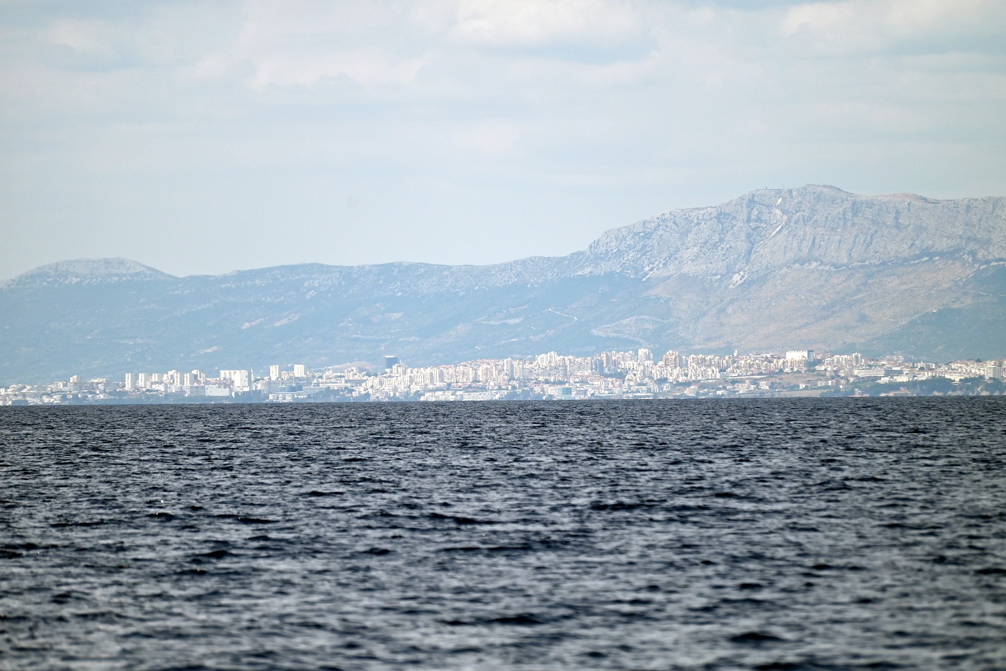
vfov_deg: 5.1
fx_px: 7547
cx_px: 503
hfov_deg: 7.6
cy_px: 336
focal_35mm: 270
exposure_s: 1/4000
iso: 250
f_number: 5.6
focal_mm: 270
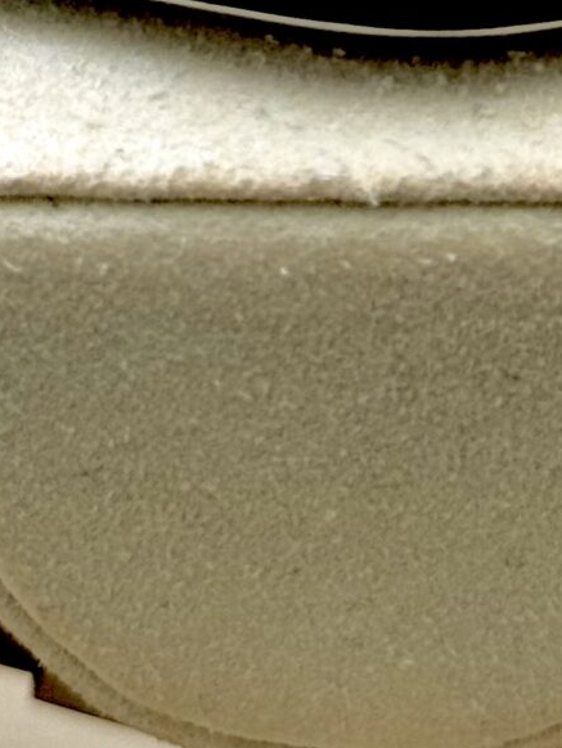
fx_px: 4564
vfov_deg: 9.0
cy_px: -505
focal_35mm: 211
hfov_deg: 7.0
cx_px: 408
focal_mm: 6.76
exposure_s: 1/121
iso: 64
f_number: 1.78
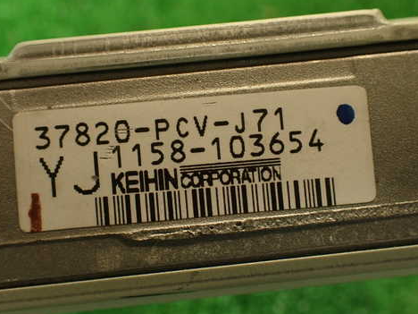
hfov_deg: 45.8
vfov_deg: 35.1
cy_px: 161
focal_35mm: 41
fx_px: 495
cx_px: 205
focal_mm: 5.79
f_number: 2.4
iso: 200
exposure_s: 1/50
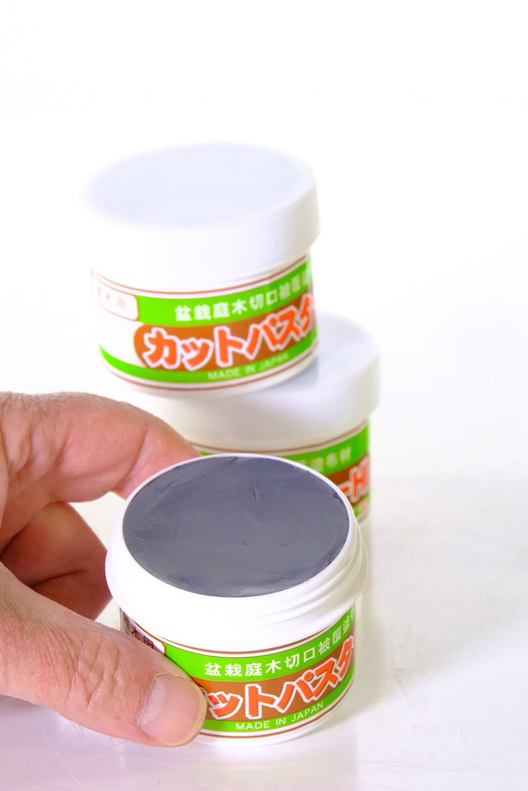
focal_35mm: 223
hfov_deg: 6.2
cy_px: 396
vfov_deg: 9.2
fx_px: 4903
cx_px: 264
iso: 3200
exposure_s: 1/30
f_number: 11
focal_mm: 148.5
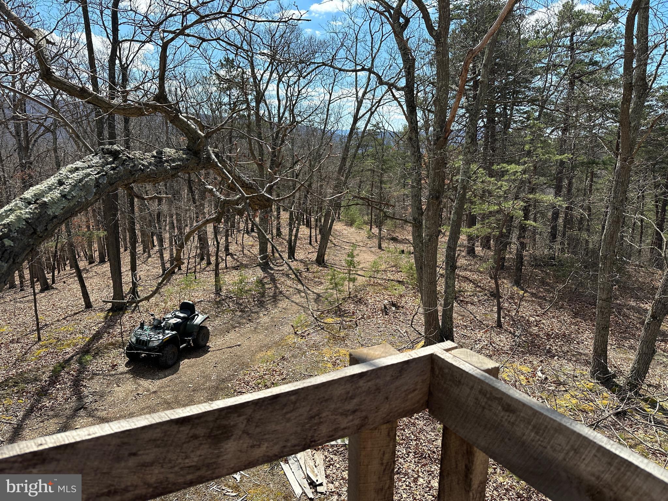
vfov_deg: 56.8
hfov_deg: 71.6
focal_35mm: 24
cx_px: 334
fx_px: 463
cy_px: 250
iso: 80
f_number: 1.78
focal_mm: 6.86
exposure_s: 1/2353
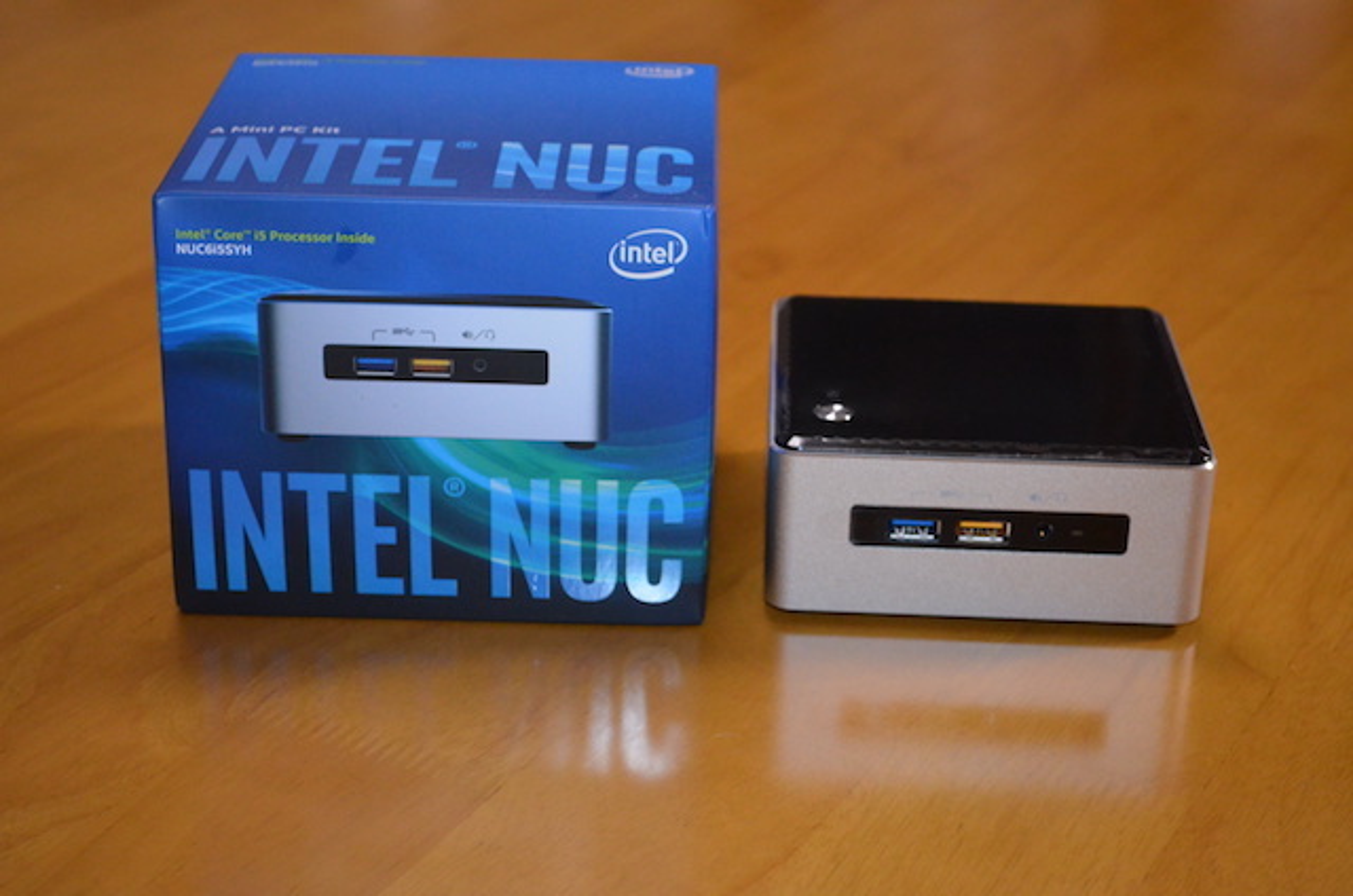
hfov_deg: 29.3
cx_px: 676
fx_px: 2588
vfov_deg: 19.6
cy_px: 448
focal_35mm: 69
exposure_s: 1/60
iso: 3200
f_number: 5.3
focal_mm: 46
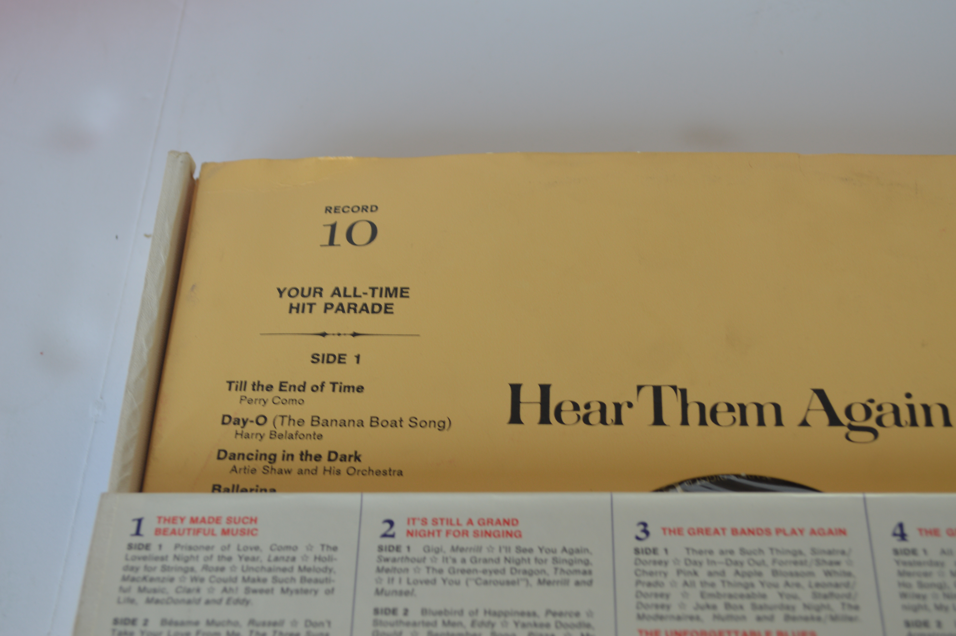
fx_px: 1433
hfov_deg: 36.9
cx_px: 478
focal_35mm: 54
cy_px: 318
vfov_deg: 25.0
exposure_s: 1/25
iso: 100
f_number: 5.6
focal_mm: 36
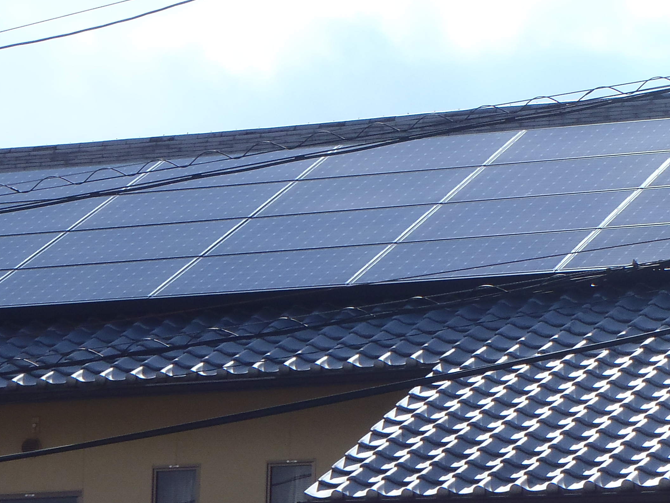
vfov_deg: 7.2
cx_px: 445
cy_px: 477
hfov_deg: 9.6
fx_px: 3987
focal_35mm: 206
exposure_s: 1/250
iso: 80
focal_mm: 18.2
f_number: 6.3
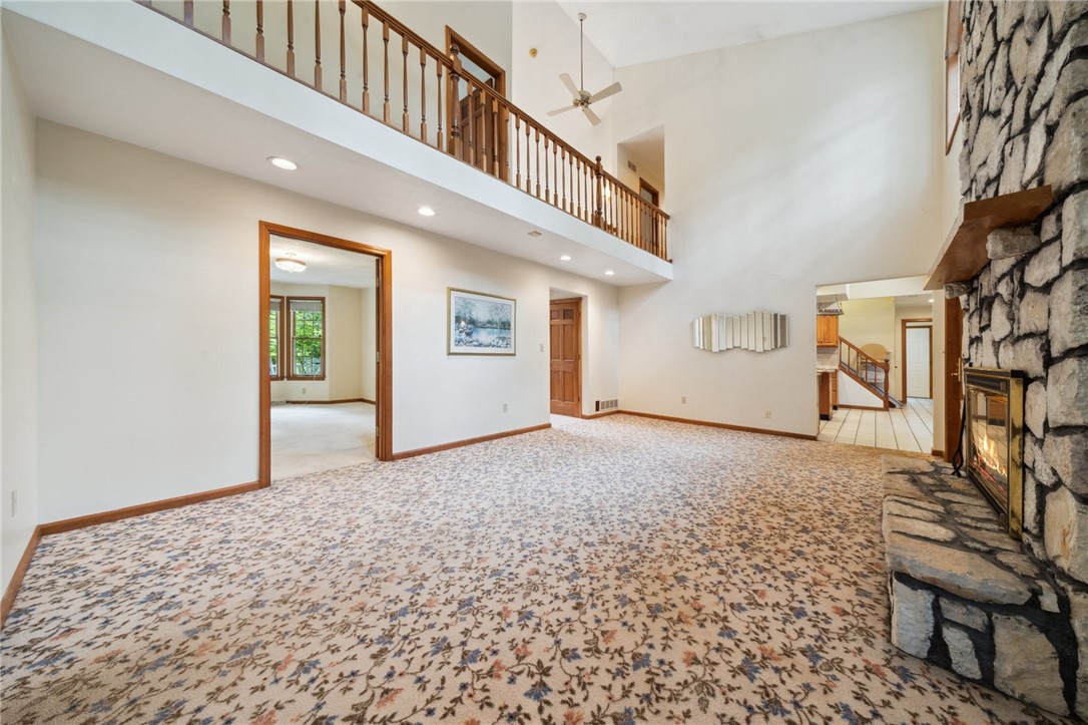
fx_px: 362
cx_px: 544
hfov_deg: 112.6
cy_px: 362
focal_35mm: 12
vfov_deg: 89.9
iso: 250
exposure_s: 1/3.33
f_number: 11
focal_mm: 12
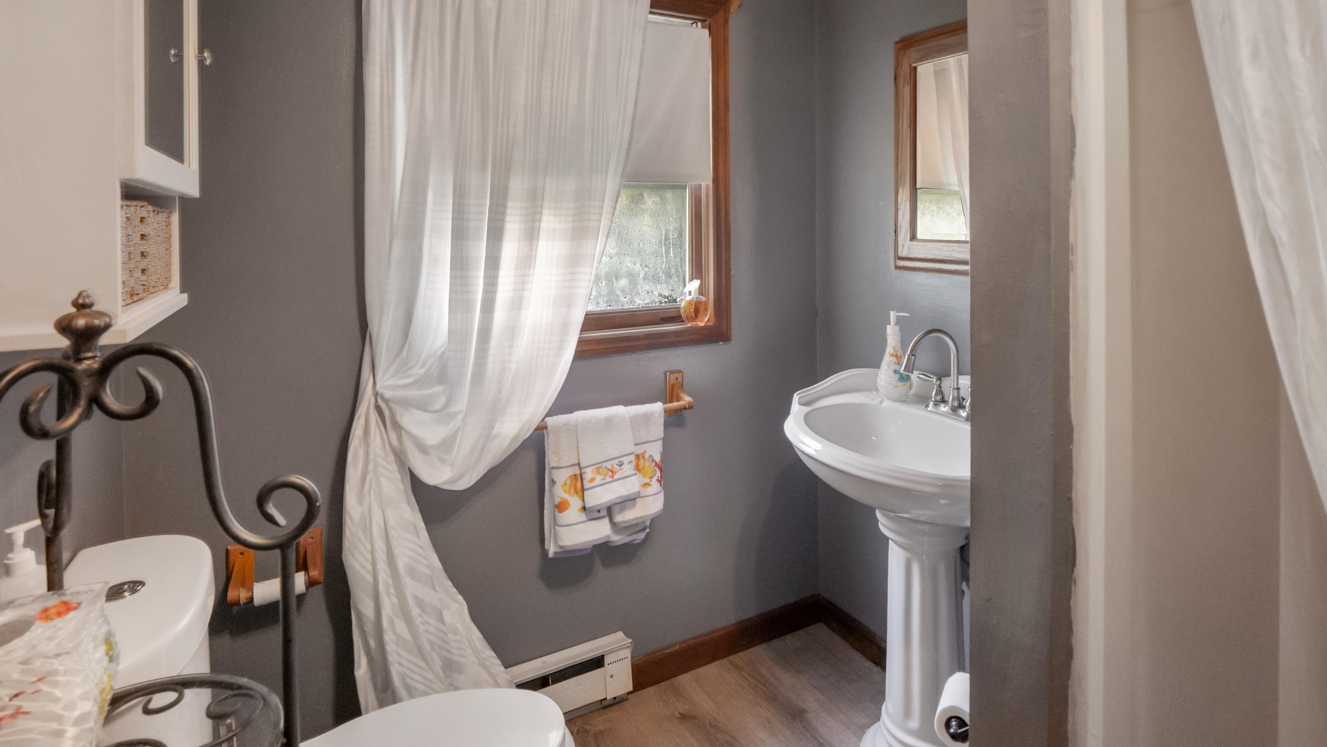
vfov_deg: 60.0
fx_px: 633
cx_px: 677
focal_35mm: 18
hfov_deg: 92.6
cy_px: 266
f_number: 2.8
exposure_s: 1/60
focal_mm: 8
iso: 1250
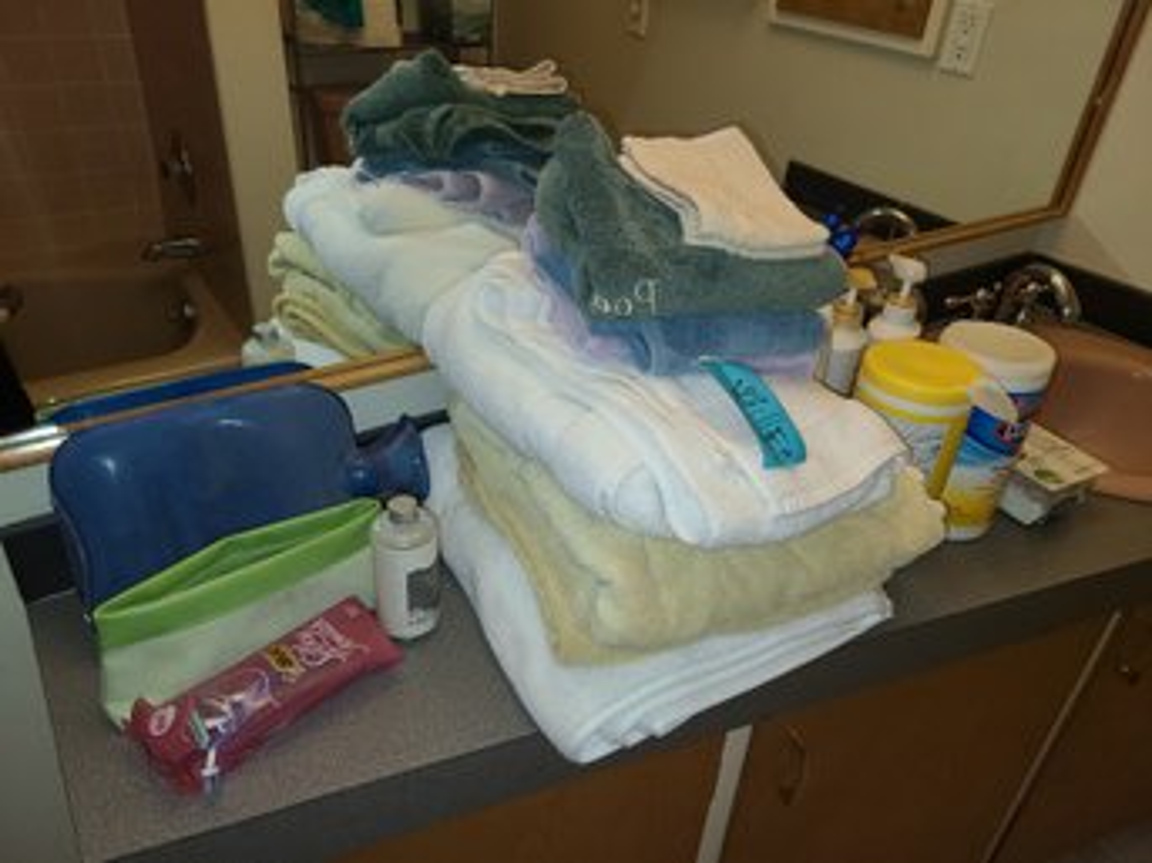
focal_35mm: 26
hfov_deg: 67.3
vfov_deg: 53.0
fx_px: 865
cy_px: 432
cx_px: 576
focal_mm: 5.4
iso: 64
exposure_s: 1/60
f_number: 1.8
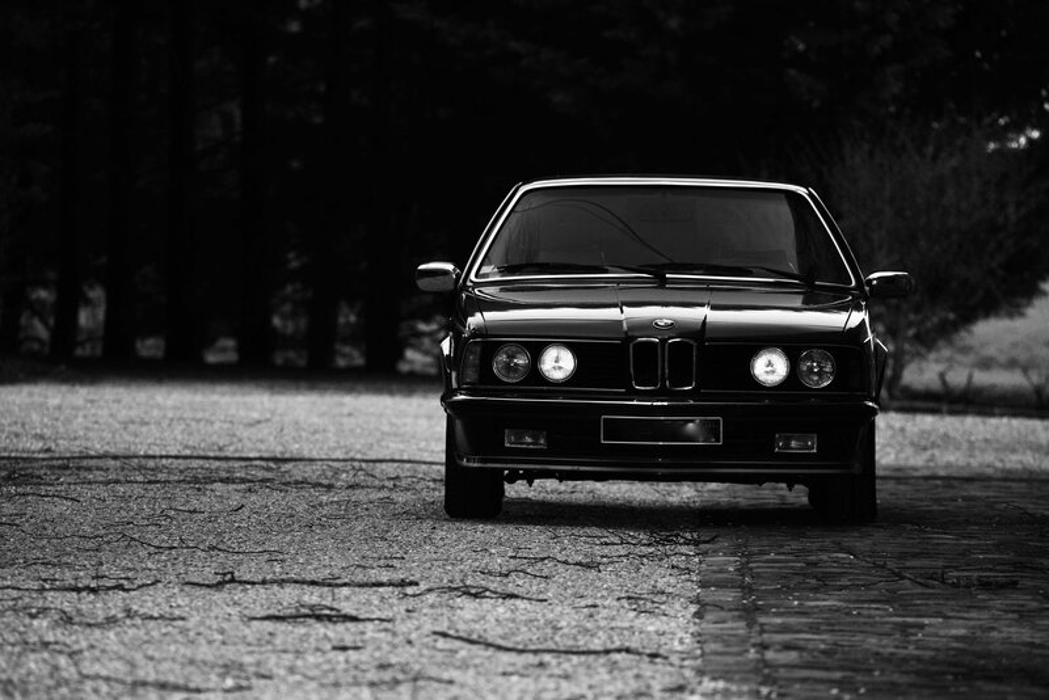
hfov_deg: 6.9
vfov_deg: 4.6
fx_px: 8744
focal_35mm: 300
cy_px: 350
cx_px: 524
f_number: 5.6
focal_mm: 300
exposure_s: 1/60
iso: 800
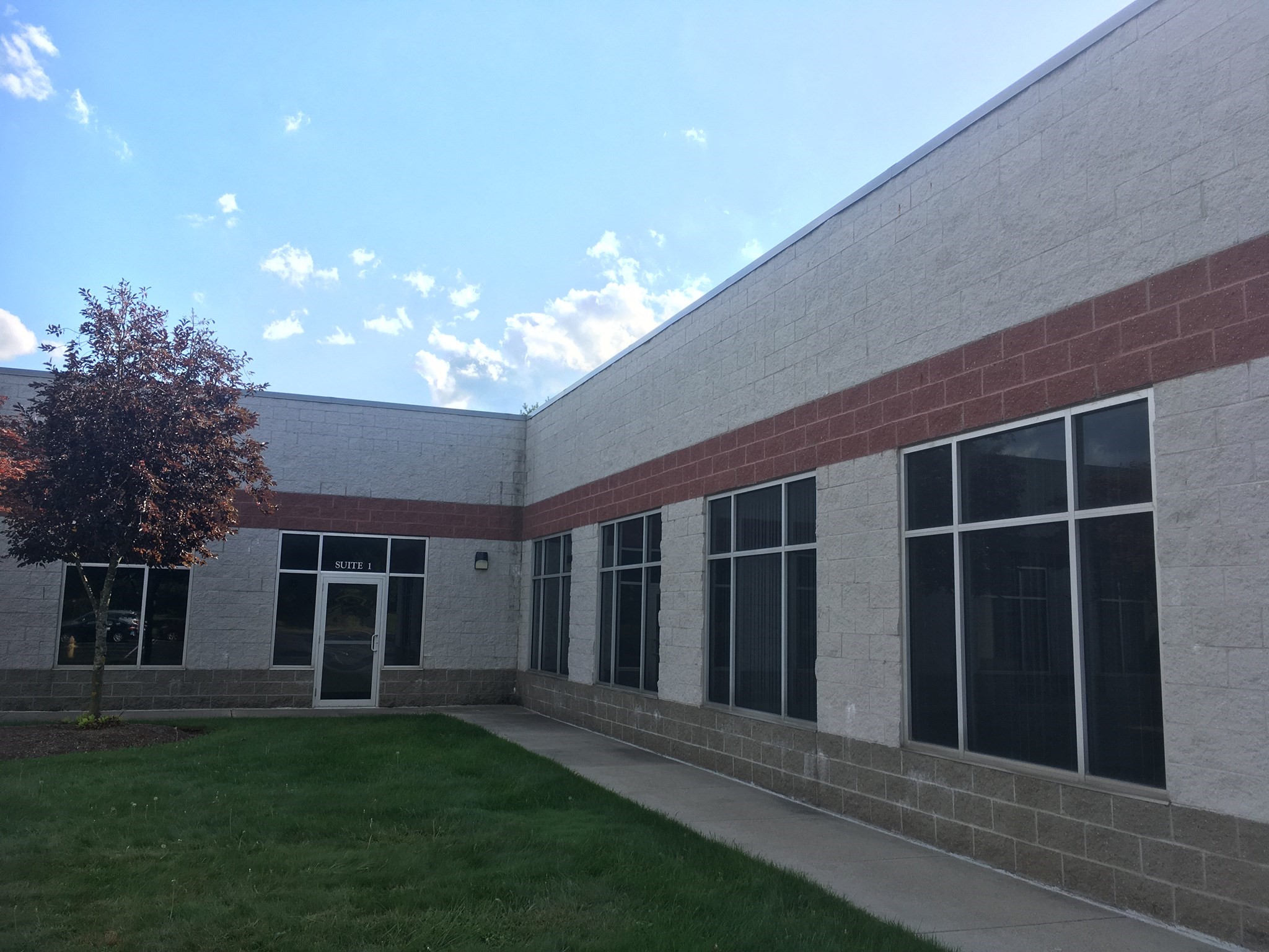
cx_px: 634
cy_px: 476
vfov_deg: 48.2
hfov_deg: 61.7
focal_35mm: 29
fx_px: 1063
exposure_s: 1/761
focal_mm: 4.15
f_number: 2.2
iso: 25
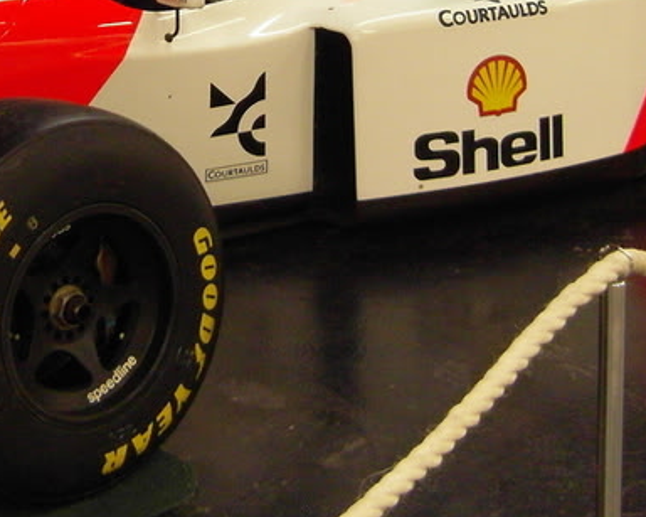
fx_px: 1969
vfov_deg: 14.7
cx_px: 210
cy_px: 18
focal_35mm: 103
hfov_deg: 18.6
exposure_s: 1/30
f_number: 2.8
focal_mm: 6
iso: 200
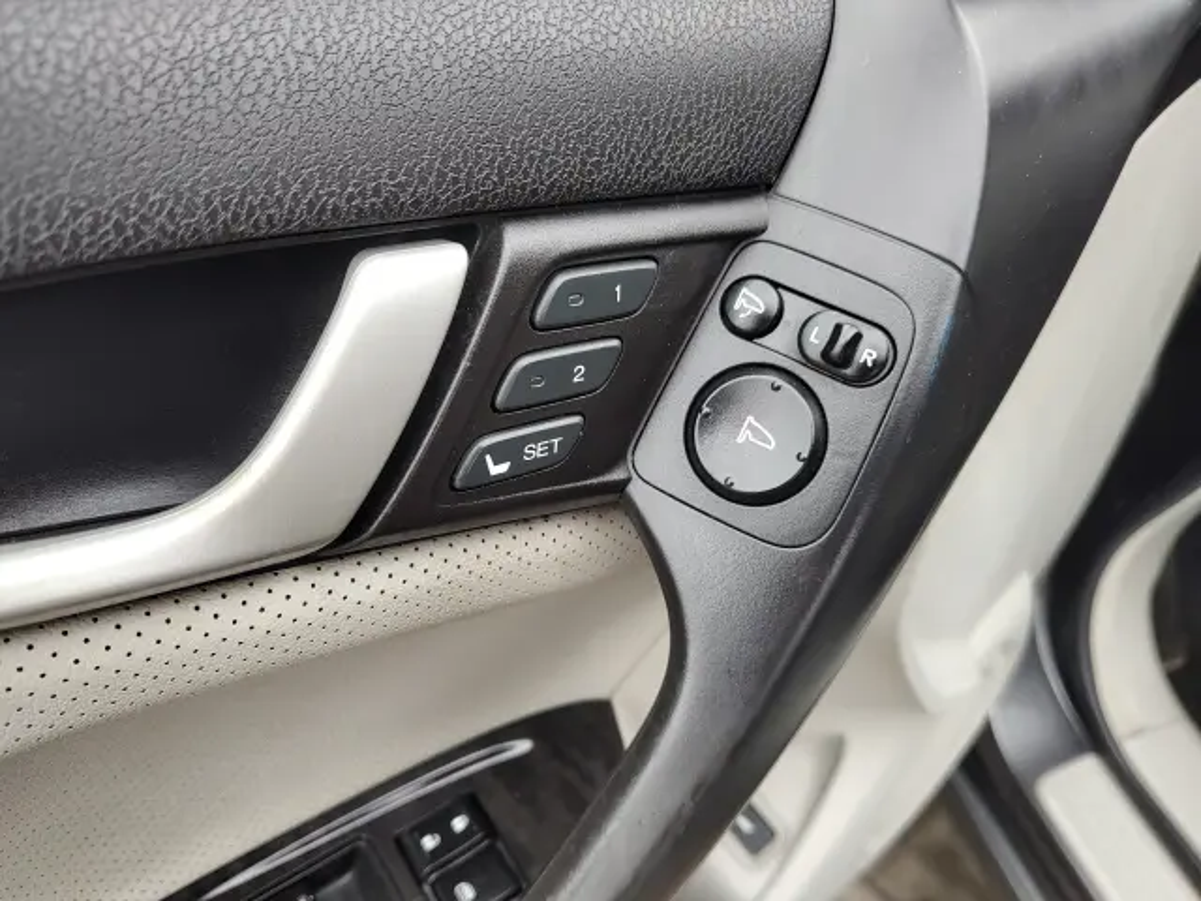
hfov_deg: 73.9
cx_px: 600
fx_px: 798
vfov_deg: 58.9
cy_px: 450
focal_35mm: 23
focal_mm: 5.56
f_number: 1.8
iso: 252
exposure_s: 1/100
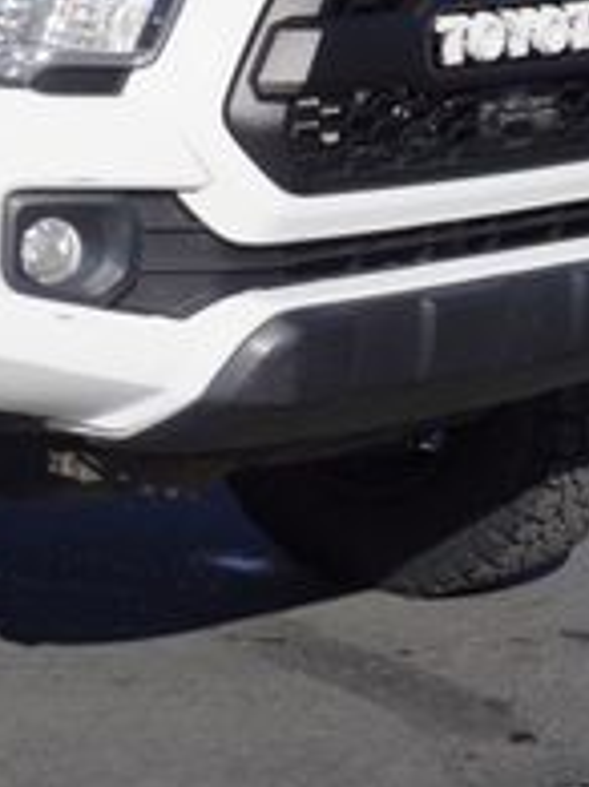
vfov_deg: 12.2
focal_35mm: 161
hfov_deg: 8.9
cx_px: -436
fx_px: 3657
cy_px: 117
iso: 100
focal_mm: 34
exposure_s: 1/320
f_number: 9
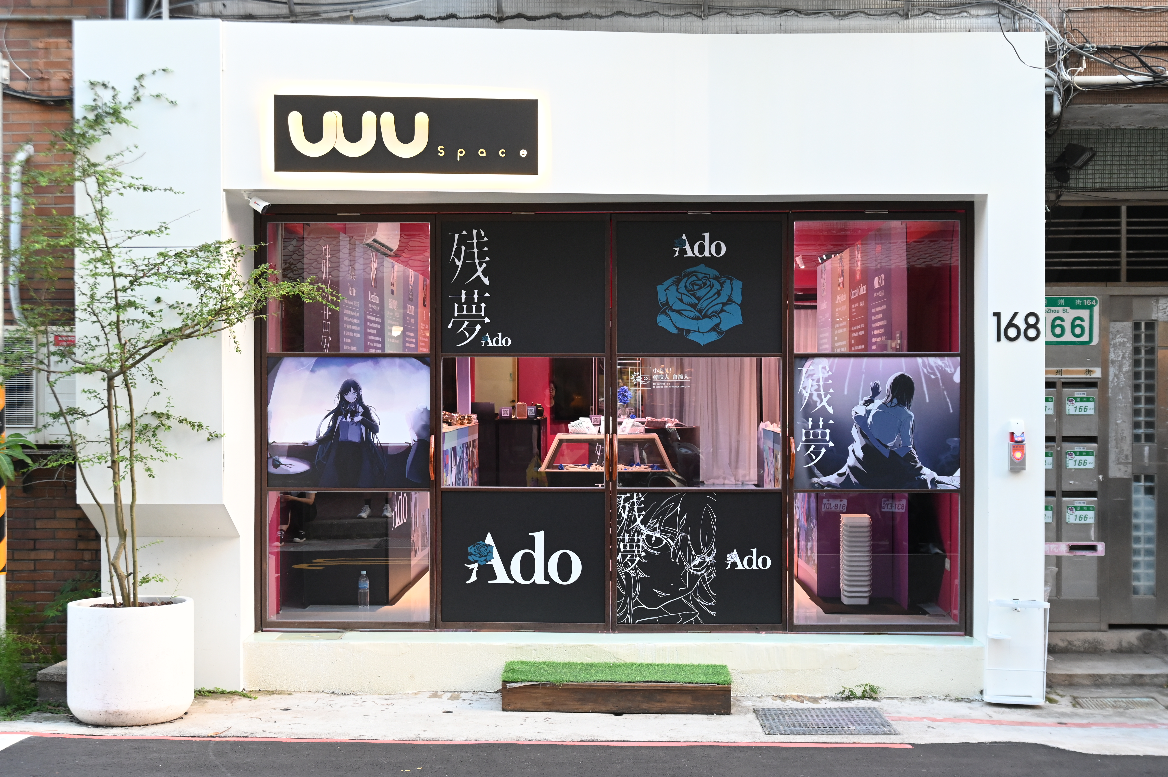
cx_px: 584
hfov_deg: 44.5
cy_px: 388
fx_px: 1427
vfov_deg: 30.5
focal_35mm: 44
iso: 1600
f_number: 5.6
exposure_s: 1/50
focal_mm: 44
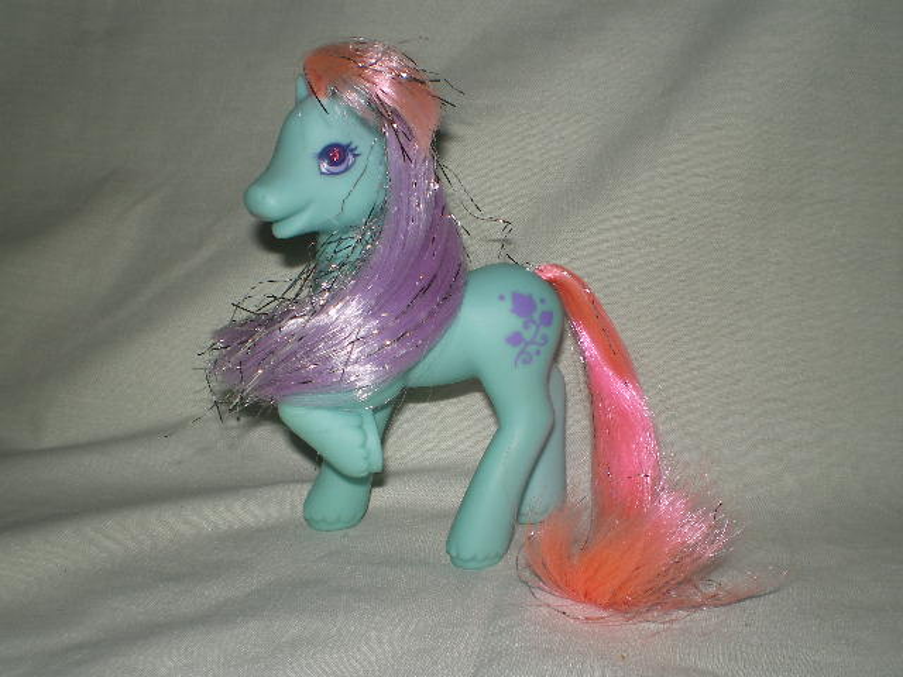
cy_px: 338
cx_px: 452
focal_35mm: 38
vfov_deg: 37.7
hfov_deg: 49.0
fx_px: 991
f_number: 4.6
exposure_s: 1/30
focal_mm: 6.3
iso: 64
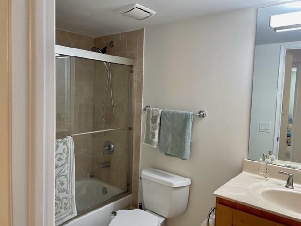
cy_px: 113
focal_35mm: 26
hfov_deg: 67.3
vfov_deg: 53.1
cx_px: 150
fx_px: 226
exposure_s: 1/60
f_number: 1.6
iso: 64
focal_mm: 4.2
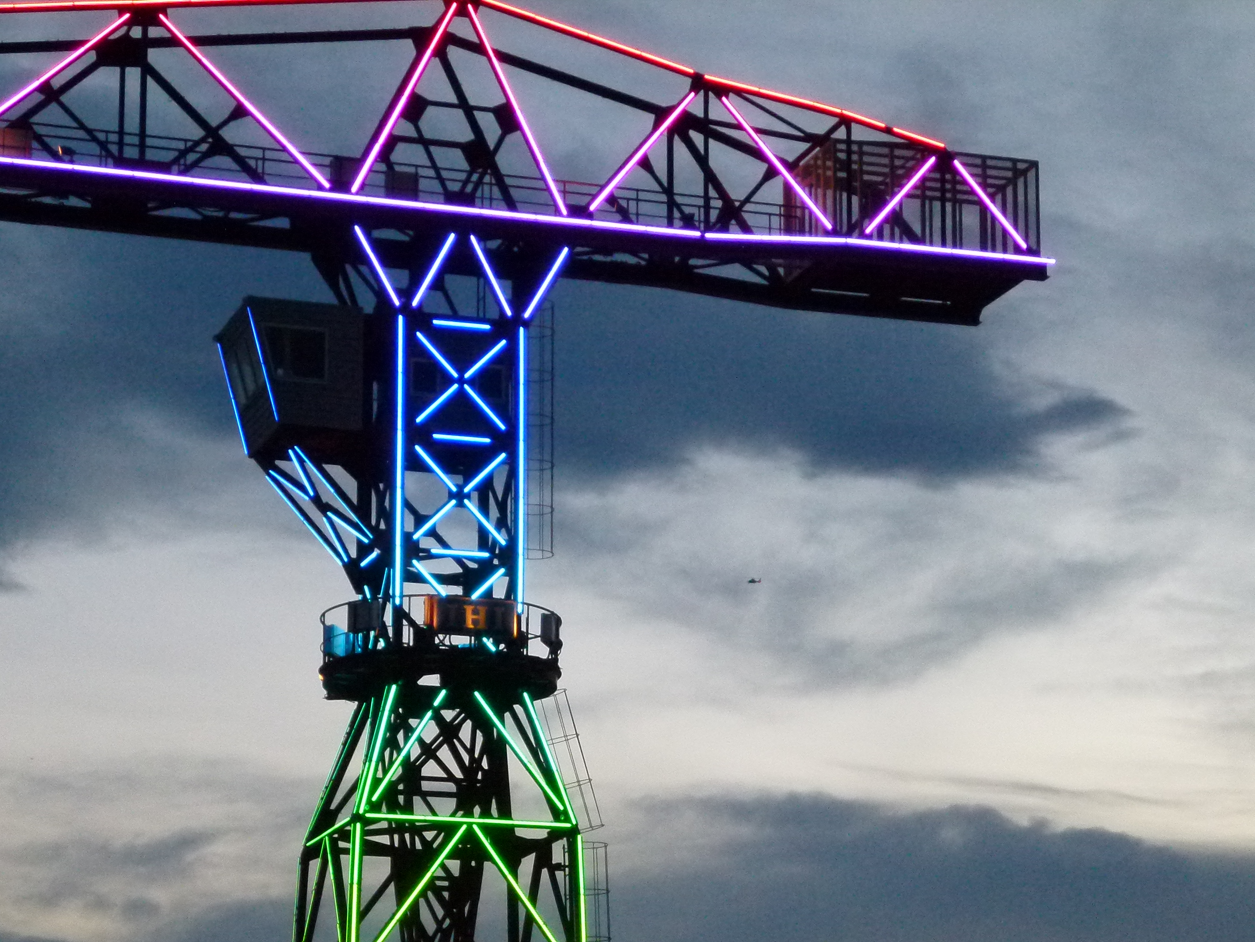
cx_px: 620
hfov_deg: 18.5
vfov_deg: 13.9
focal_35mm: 106
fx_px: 3843
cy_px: 648
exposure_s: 1/40
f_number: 5
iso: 400
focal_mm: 13.8
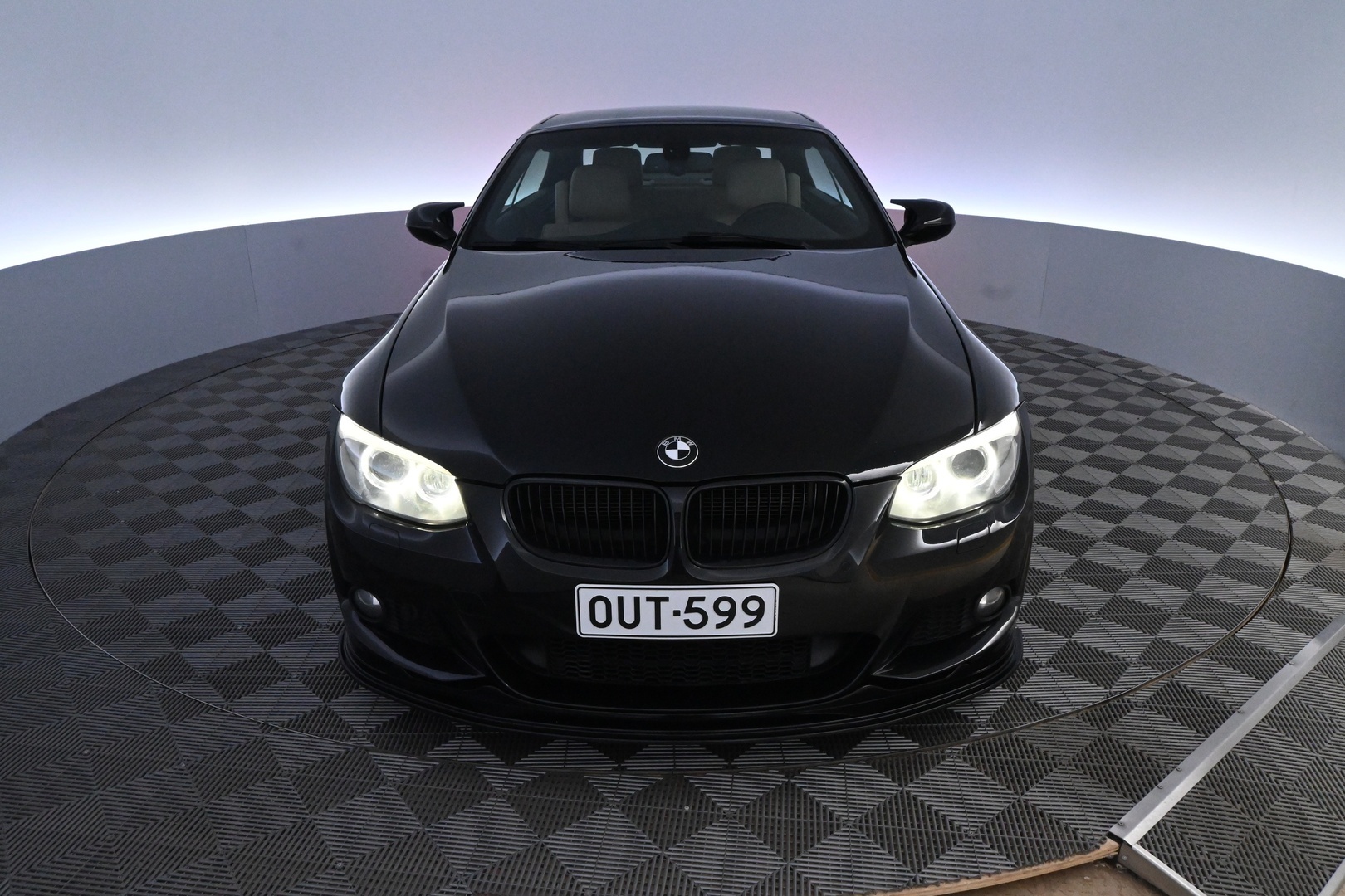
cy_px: 448
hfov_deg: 67.4
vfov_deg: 47.9
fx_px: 1009
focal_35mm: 27
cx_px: 672
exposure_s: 1/80
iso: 5000
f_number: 11
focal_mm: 18
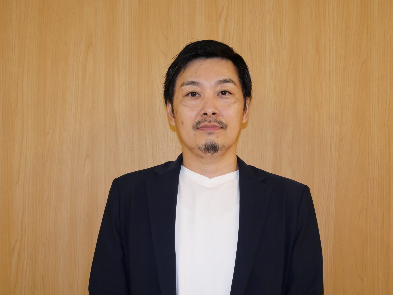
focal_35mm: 50
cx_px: 196
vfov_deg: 29.1
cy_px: 148
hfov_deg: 38.2
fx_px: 568
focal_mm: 25
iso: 1600
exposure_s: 1/50
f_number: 8
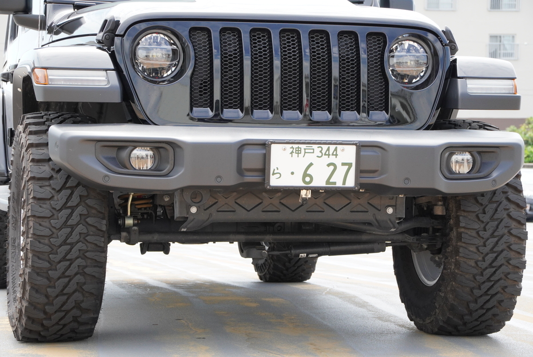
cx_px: 266
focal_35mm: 105
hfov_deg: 19.4
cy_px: 178
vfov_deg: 13.1
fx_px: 1556
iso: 800
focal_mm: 70
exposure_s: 1/500
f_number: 8
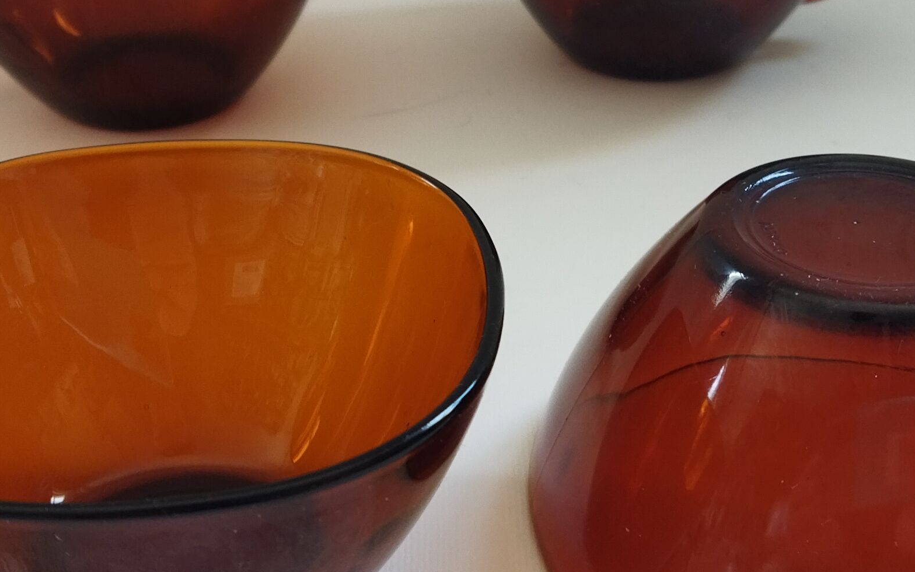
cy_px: 211
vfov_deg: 17.8
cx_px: 456
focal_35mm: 73
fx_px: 1820
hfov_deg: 28.2
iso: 100
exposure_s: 1/50
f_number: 1.79
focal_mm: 4.71
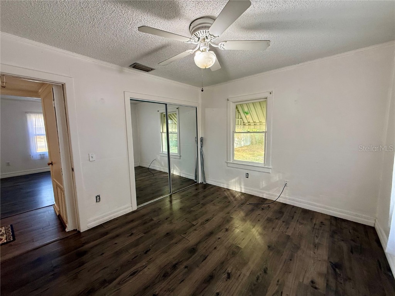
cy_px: 148
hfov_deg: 102.1
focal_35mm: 14
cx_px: 198
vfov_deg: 85.7
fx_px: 160
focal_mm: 2.22
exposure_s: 1/99
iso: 200
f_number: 2.2
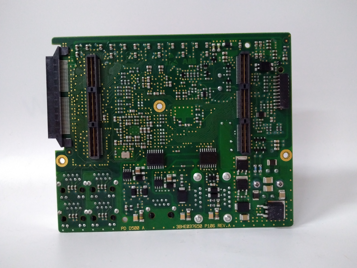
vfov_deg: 51.4
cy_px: 134
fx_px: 278
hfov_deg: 65.3
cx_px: 178
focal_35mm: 27
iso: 655
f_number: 2
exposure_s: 1/33
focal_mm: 3.79
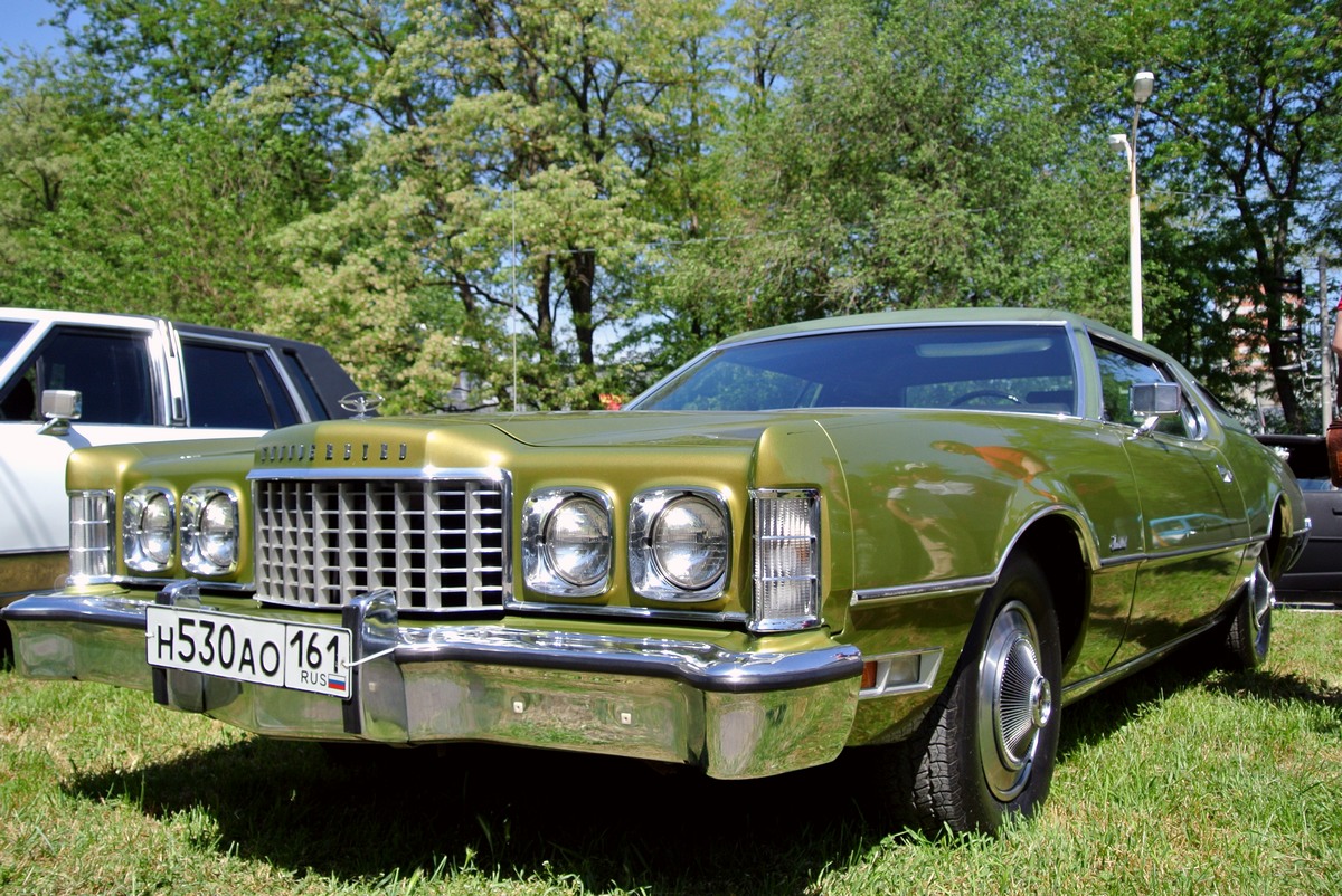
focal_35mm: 36
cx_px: 671
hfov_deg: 53.1
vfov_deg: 36.9
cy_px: 448
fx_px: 1343
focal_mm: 13.6
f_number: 5
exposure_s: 1/800
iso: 100
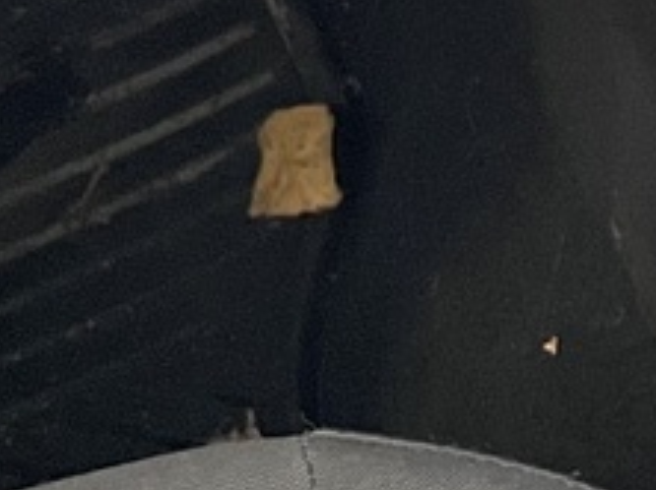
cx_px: 1480
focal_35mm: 169
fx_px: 3199
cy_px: -162
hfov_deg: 10.4
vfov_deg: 8.6
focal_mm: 4.2
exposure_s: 1/54
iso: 500
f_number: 1.6
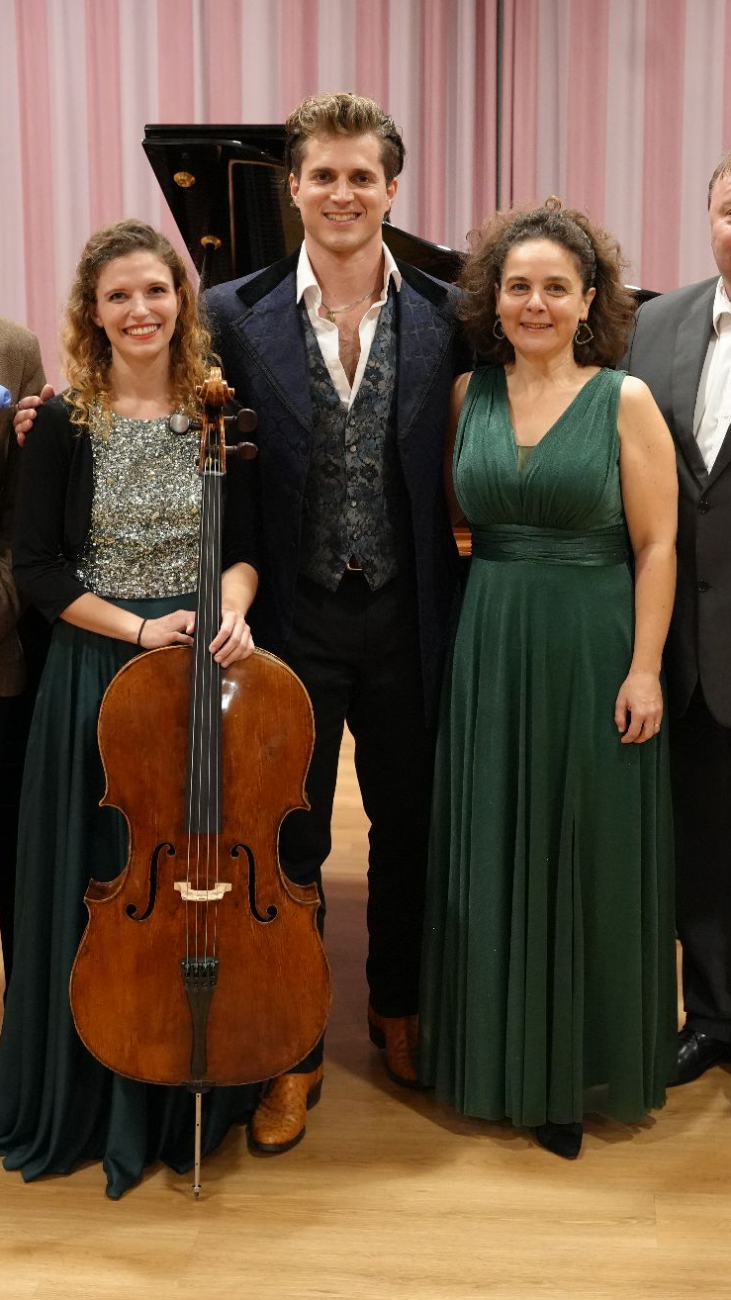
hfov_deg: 23.1
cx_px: 424
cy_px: 646
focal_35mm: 52
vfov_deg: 40.0
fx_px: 1785
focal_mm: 32.5
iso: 5000
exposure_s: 1/160
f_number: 4
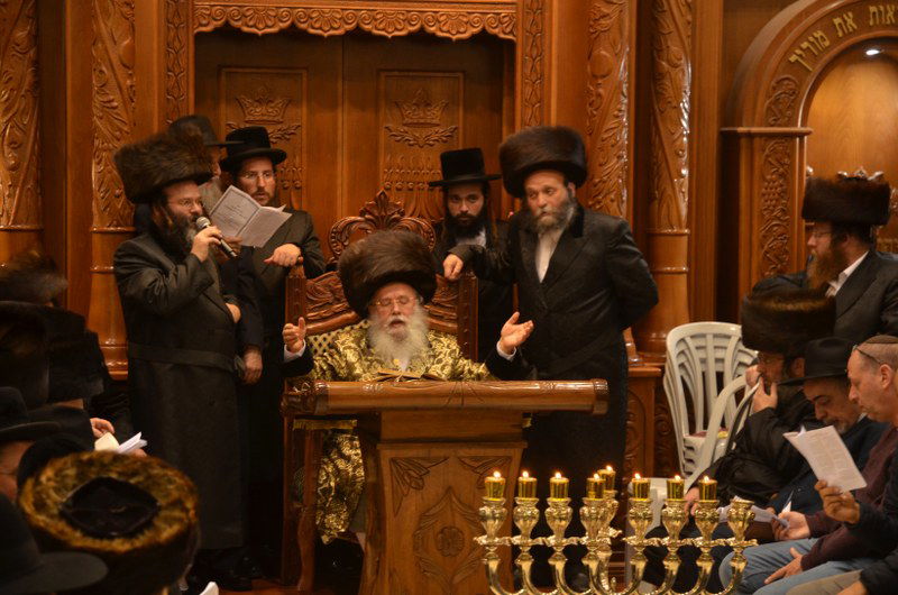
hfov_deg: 19.5
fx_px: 2614
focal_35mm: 105
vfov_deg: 13.0
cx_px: 449
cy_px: 298
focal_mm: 70
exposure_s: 1/60
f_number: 4.5
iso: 800
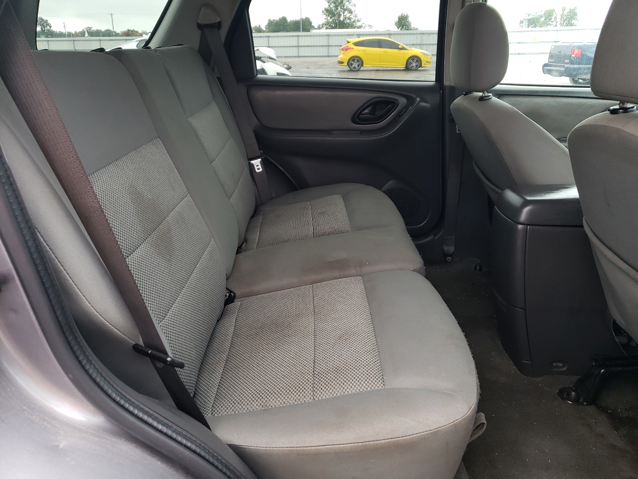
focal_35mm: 26
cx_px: 319
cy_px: 240
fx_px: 479
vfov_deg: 53.1
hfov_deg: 67.3
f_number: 1.5
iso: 68
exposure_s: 1/120
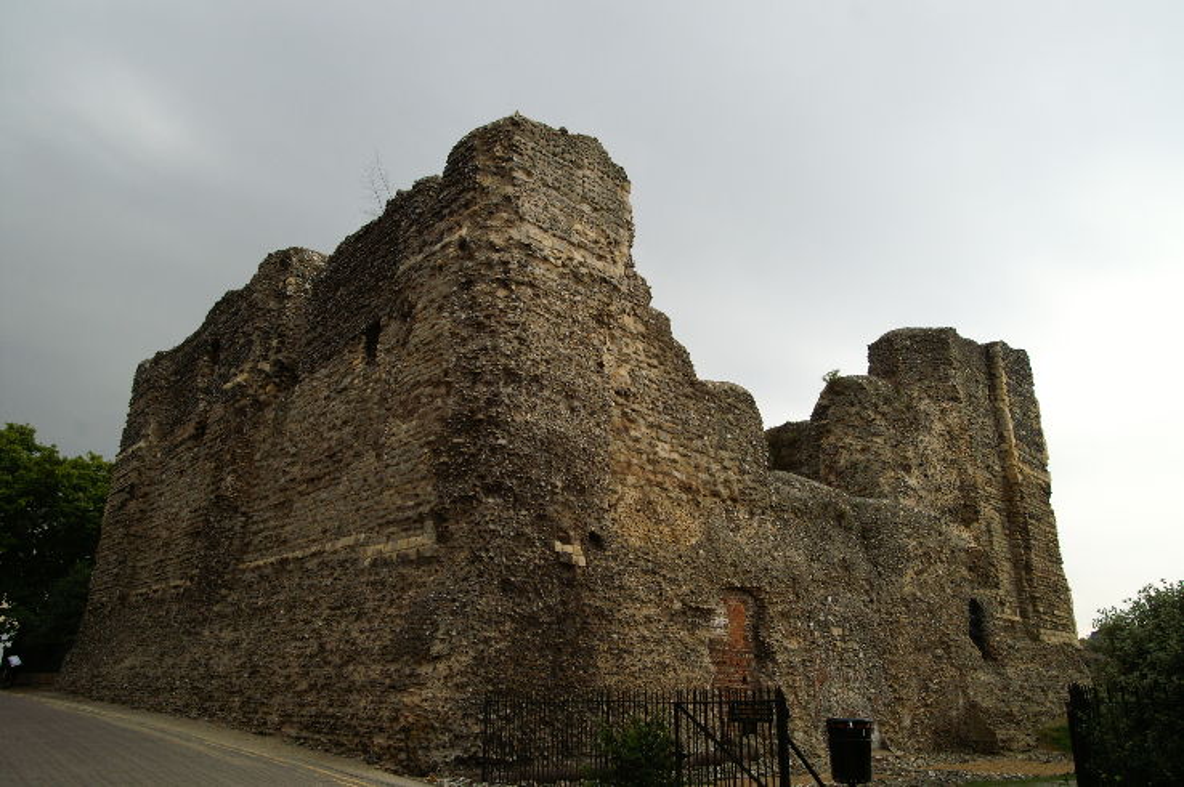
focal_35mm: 26
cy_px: 394
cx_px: 592
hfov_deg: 70.5
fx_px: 838
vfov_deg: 50.3
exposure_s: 1/125
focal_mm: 17
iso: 400
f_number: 10
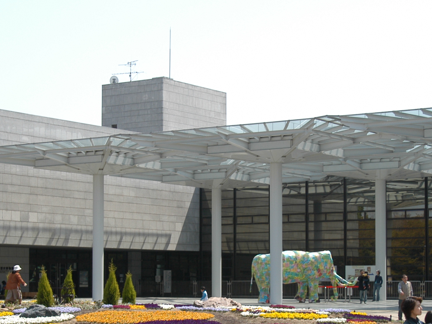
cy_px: 226
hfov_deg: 20.6
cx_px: 229
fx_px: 1186
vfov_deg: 15.5
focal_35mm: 95
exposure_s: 1/250
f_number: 8
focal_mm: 30
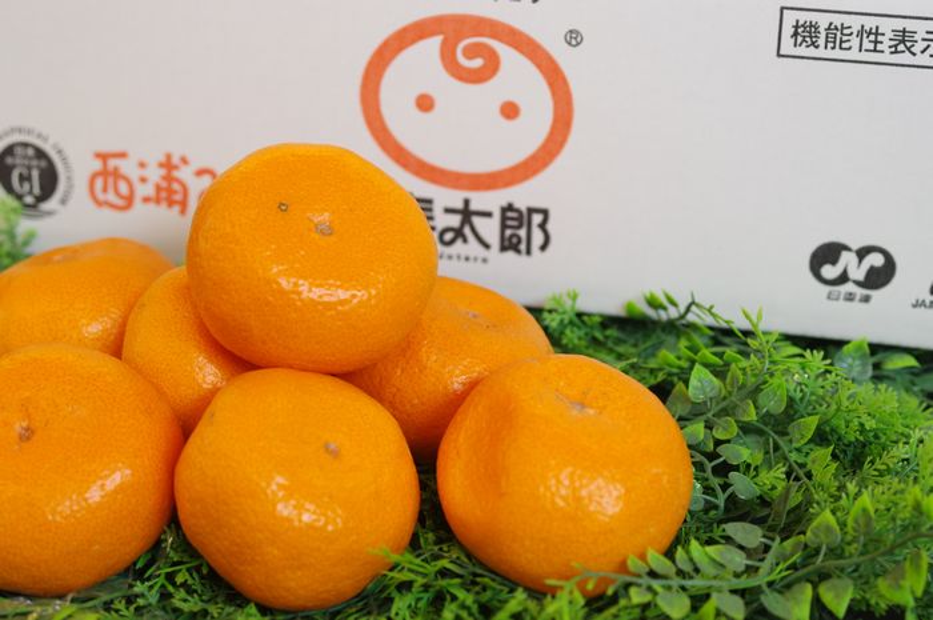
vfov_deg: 18.1
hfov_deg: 27.0
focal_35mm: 75
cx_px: 466
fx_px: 1941
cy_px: 310
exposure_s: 1/100
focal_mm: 50
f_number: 4
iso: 400
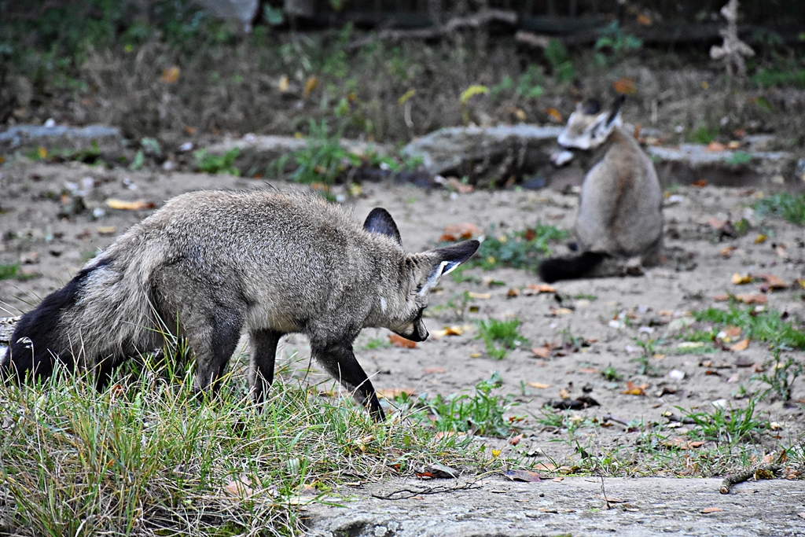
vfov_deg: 6.5
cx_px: 402
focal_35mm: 210
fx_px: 4696
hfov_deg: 9.8
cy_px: 268
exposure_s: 1/500
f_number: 5.6
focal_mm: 140
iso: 3200
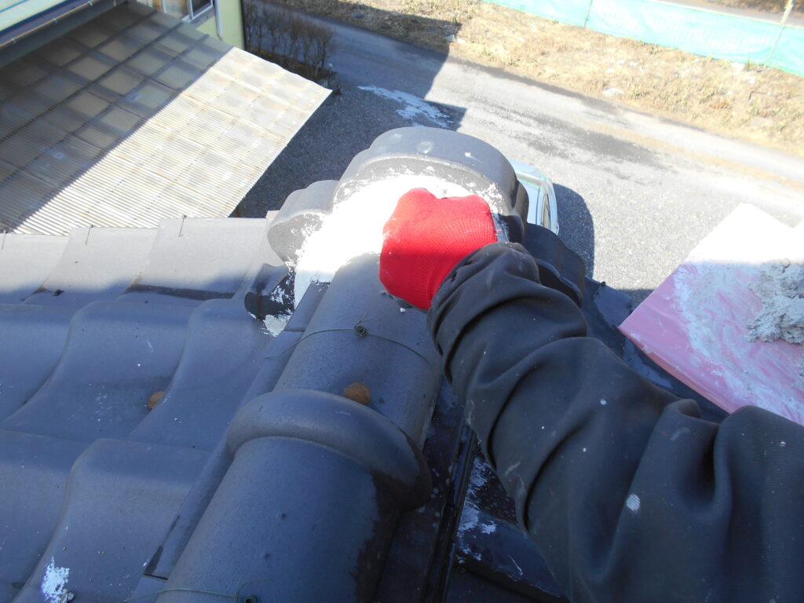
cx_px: 402
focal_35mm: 26
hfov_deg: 67.3
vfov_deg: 53.1
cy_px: 302
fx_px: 604
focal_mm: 4.6
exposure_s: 1/250
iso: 80
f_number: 3.2
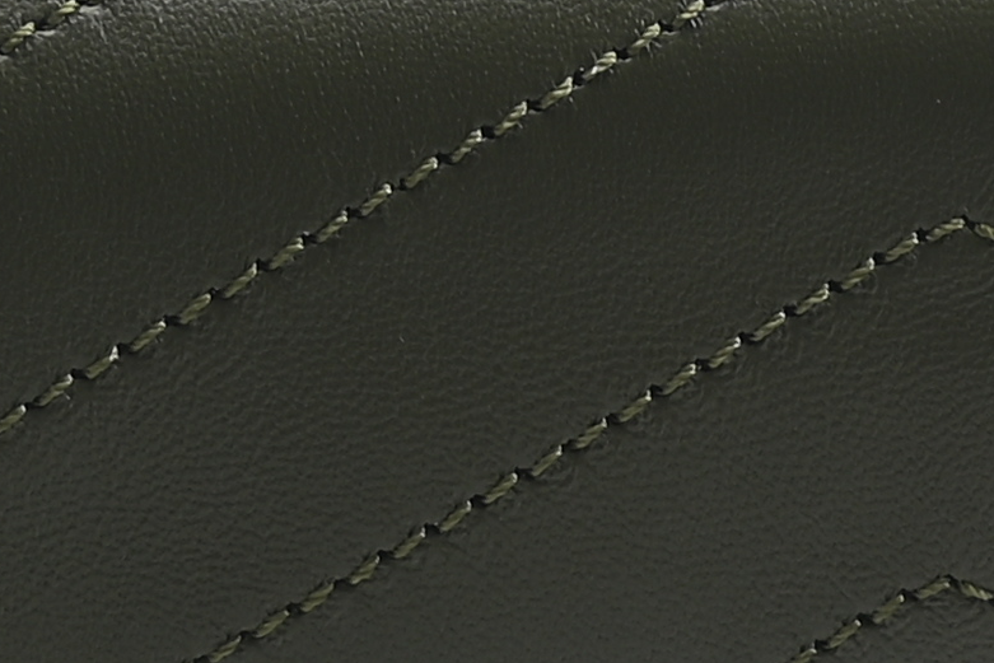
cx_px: 1712
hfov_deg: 6.4
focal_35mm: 316
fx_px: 8726
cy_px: -737
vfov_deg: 4.3
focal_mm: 41
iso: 100
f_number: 16
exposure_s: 1/2.5
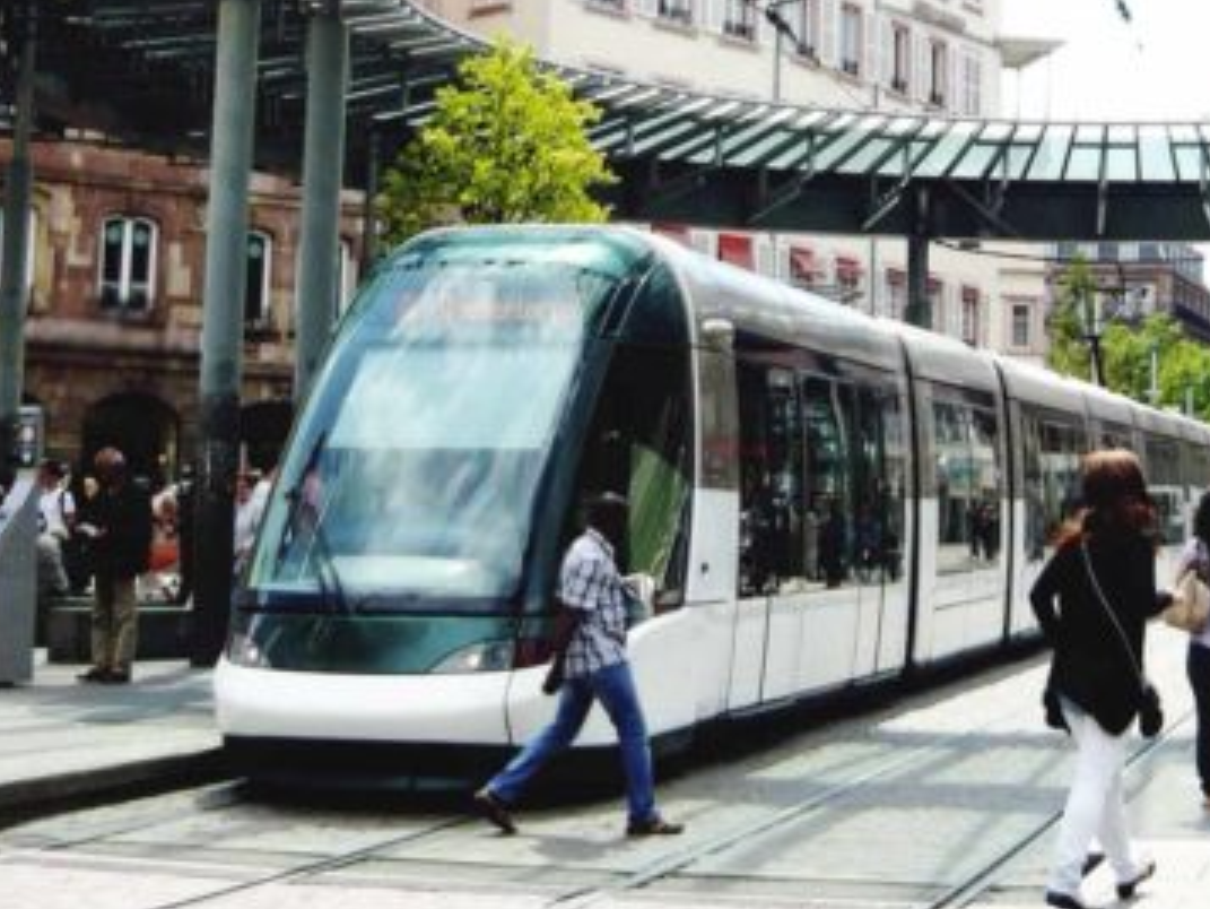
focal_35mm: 71
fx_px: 2483
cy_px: 180
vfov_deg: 20.5
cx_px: 990
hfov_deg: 26.8
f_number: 8
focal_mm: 5.5
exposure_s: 1/125
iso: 100
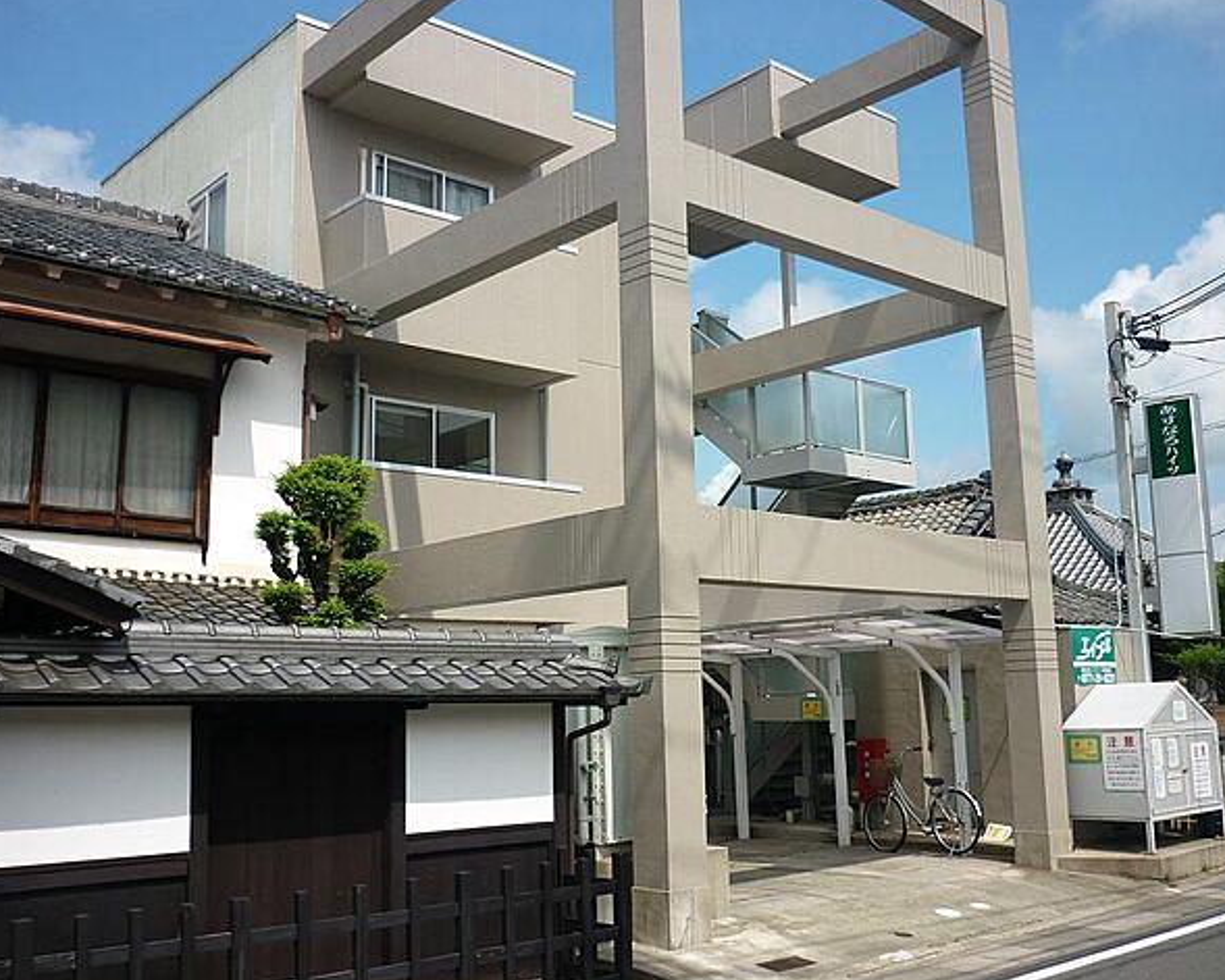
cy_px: 487
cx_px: 620
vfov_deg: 42.2
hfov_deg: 51.5
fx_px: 1269
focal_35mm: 35
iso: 80
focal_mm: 5.5
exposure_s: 1/160
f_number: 8
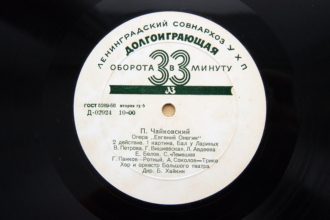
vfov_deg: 25.7
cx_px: 165
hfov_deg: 37.9
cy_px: 110
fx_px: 481
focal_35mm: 52
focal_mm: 35
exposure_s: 1/200
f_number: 7.1
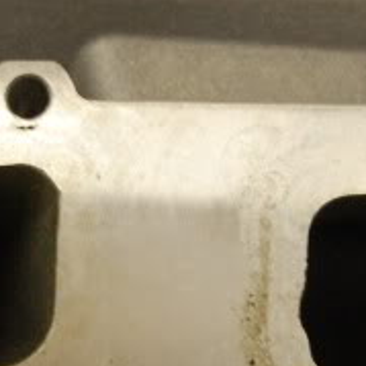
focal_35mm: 233
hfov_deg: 7.5
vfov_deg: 7.5
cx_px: 62
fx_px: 2787
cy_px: 200
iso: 800
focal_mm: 32
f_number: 6.3
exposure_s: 1/15
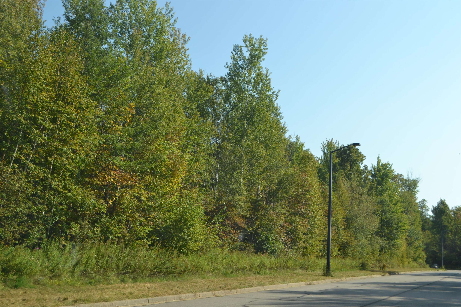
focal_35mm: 42
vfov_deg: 31.9
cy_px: 154
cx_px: 230
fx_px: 538
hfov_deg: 46.4
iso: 100
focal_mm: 28
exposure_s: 1/200
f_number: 5.6
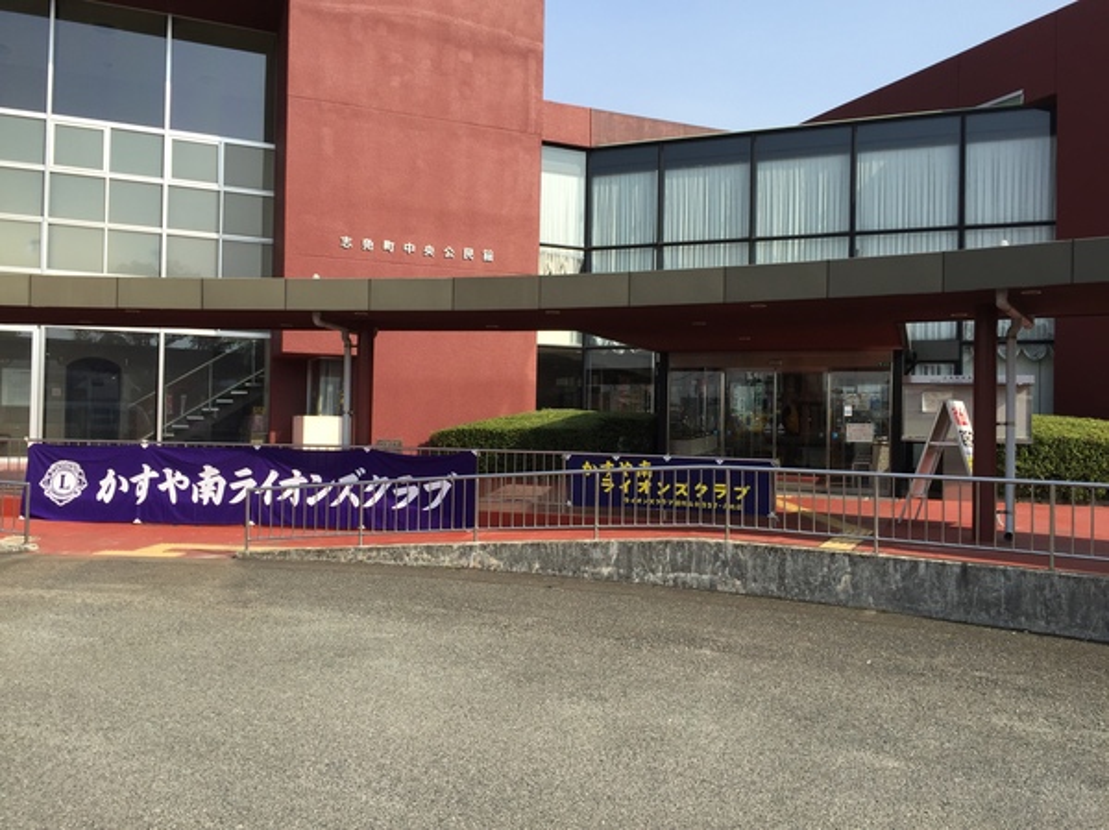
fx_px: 928
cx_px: 554
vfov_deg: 48.2
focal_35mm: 29
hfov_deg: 61.7
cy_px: 415
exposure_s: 1/1364
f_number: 2.2
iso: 32
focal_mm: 4.15
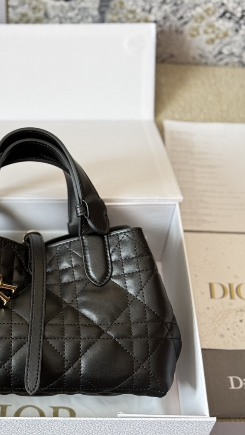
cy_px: 201
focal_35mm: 75
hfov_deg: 15.9
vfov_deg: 28.2
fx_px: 866
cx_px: 27
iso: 160
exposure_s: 1/60
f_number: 1.78
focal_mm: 6.76
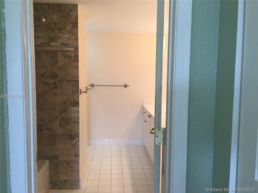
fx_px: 216
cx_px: 129
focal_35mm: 29
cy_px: 96
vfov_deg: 48.2
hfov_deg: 61.7
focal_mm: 4.15
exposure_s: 1/30
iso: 32
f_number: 2.2
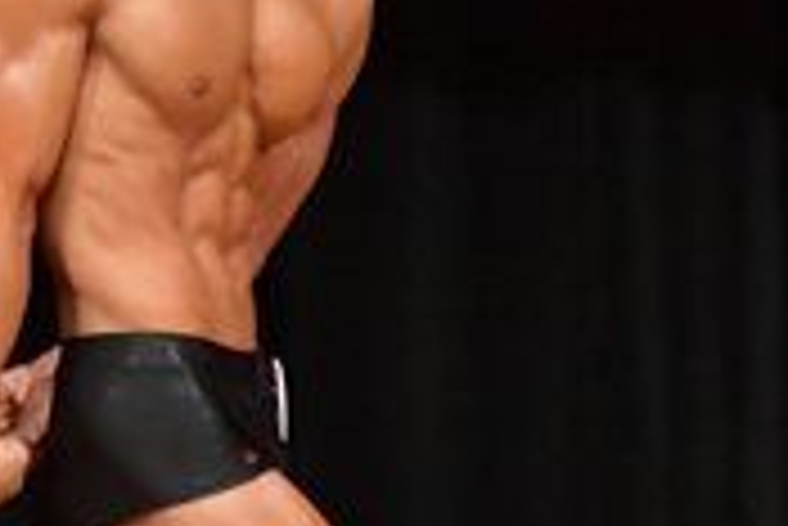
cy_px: 544
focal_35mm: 1193
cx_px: 844
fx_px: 26134
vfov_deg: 1.2
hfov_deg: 1.7
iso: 6400
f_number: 5.6
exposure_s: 1/400
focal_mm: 180
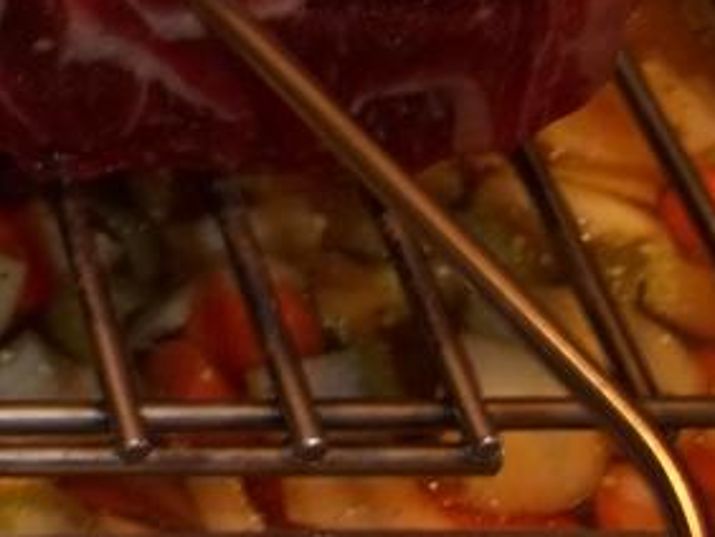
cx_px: -403
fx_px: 2109
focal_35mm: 102
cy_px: 196
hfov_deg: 17.1
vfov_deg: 14.5
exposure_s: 1/30
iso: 64
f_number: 2.9
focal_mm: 5.7
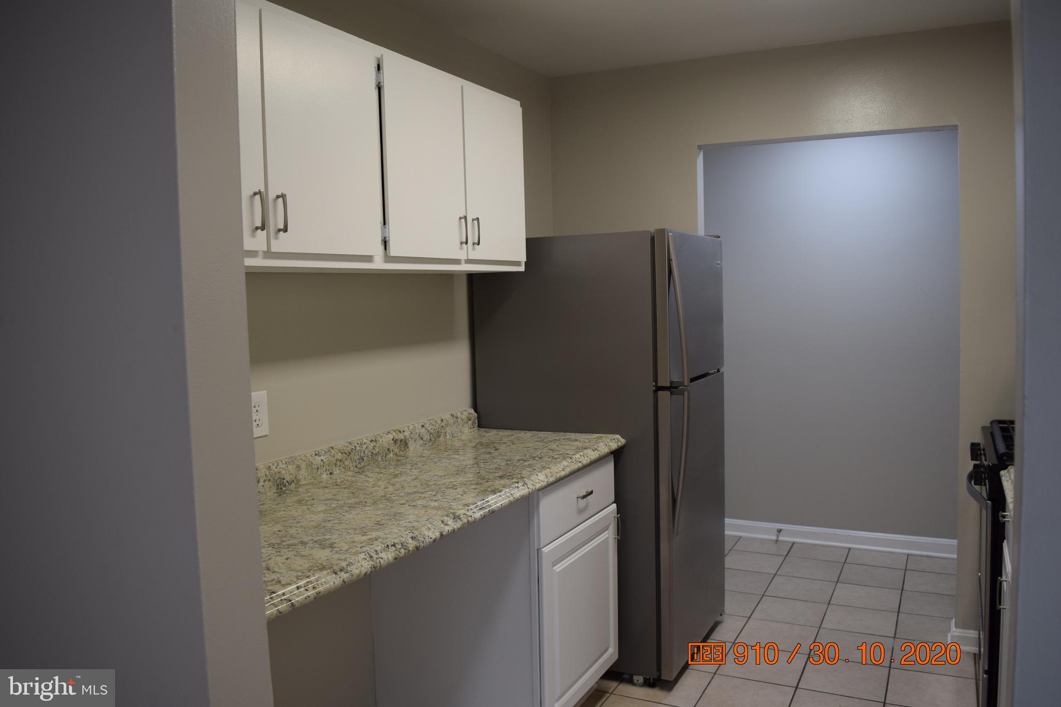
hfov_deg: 67.4
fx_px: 796
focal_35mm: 27
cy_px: 354
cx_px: 530
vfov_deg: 47.9
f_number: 4.5
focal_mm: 18
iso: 400
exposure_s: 1/80
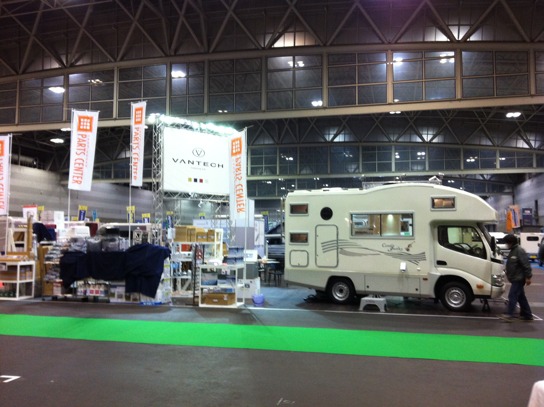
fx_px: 549
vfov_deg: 40.6
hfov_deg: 52.7
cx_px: 272
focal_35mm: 35
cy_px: 204
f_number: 2.8
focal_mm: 3.85
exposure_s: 1/17
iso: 160
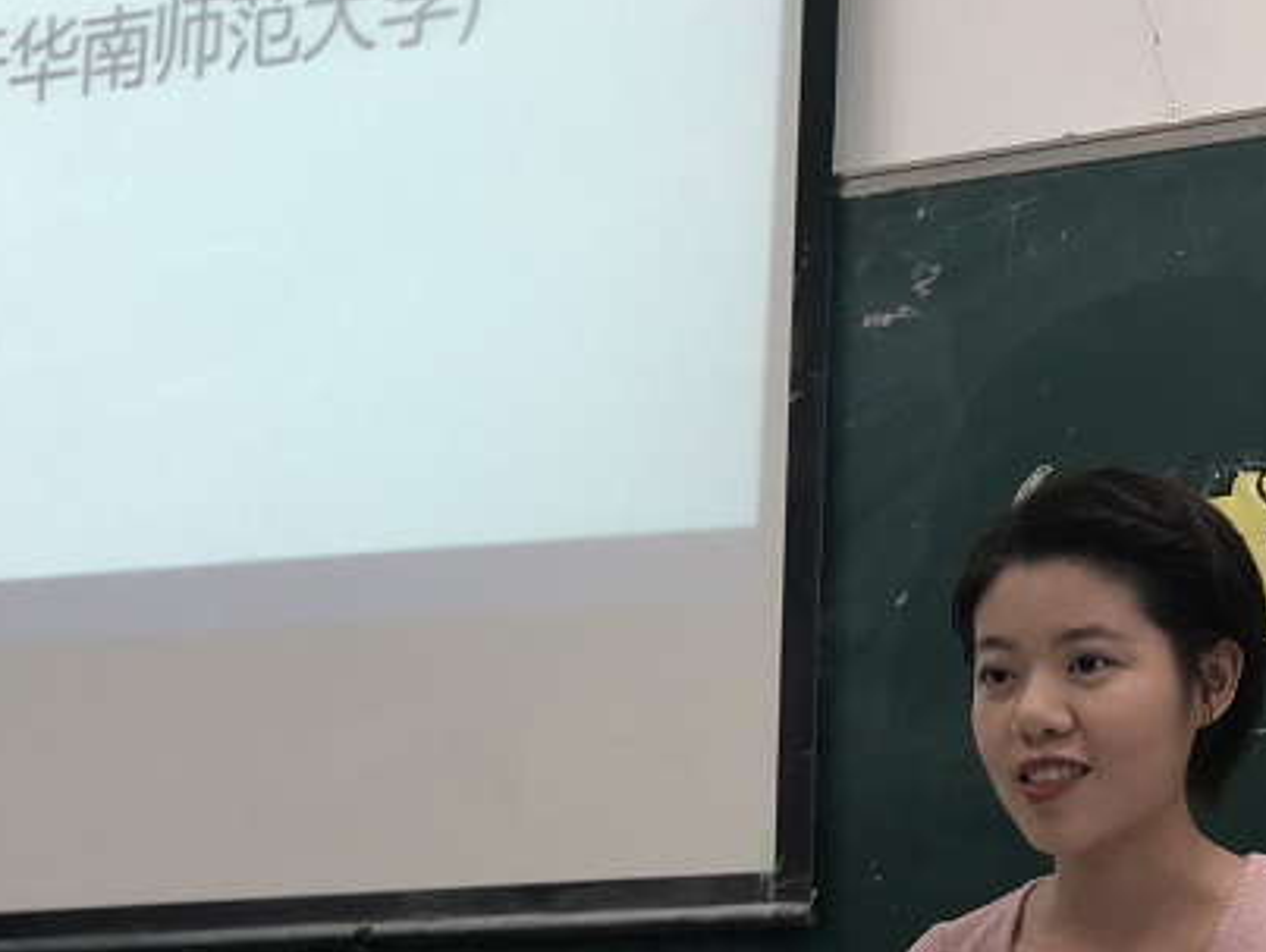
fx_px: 4246
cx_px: 892
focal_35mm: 116
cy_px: 633
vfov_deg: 12.8
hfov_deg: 16.9
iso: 80
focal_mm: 6
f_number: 2.4
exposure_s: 1/33
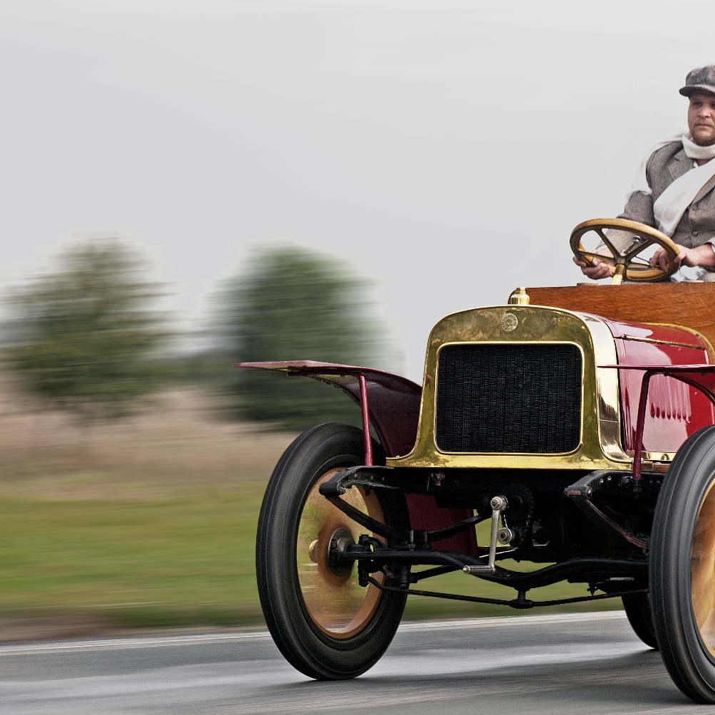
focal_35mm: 115
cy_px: 355
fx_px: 2687
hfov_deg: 15.1
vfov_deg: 15.2
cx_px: 578
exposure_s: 1/40
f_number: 10
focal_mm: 46
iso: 100
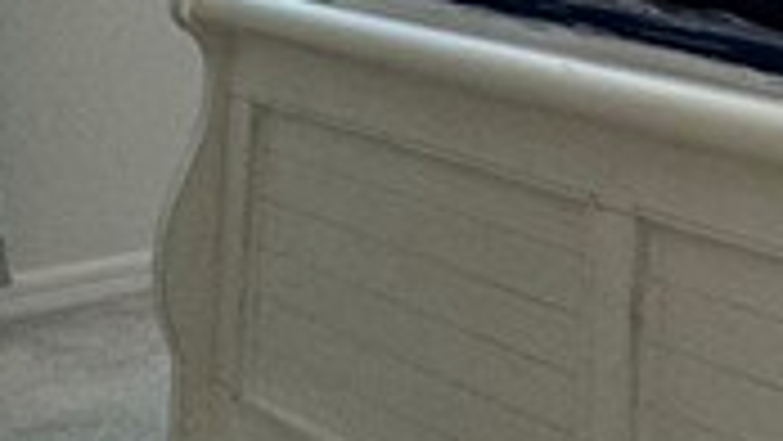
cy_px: -288
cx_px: 1251
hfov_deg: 19.7
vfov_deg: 12.5
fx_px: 1869
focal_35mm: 90
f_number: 2.2
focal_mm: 2.22
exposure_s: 1/120
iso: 125
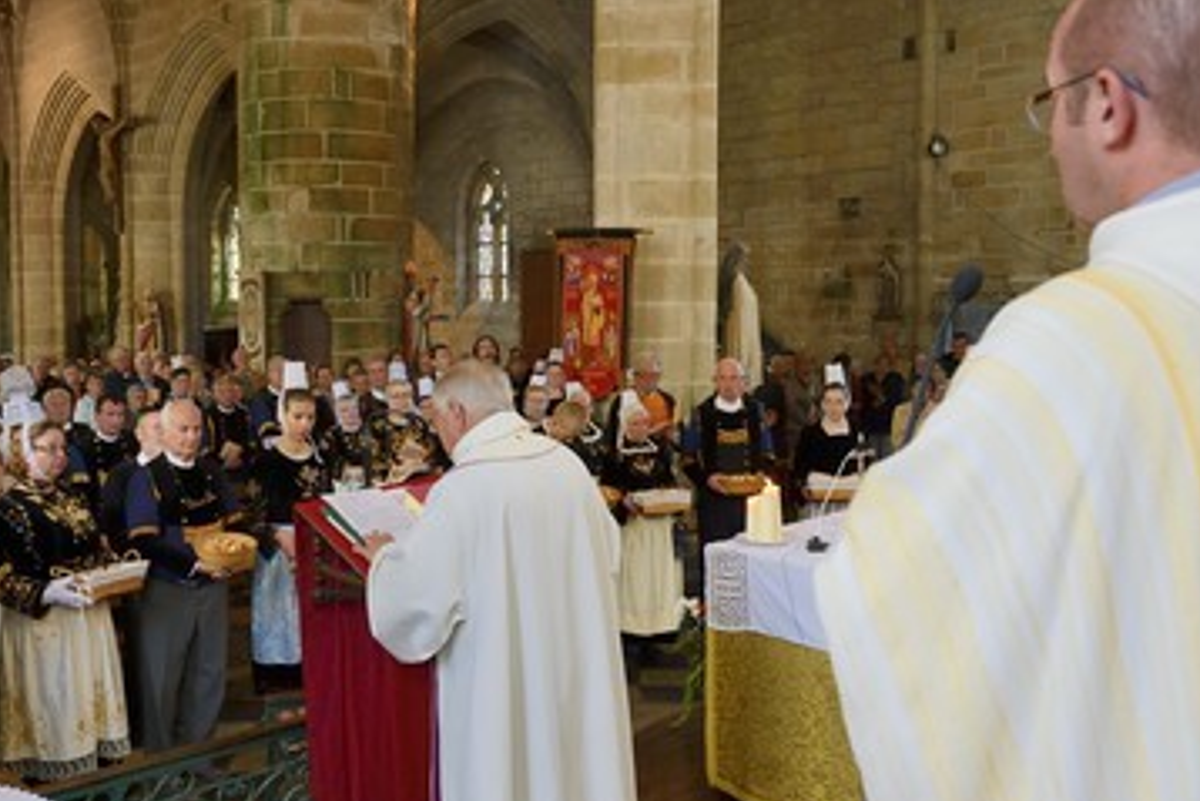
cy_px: 355
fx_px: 1134
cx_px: 509
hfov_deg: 55.5
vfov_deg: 38.9
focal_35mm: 34
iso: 1600
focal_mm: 29
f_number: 5
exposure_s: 1/80
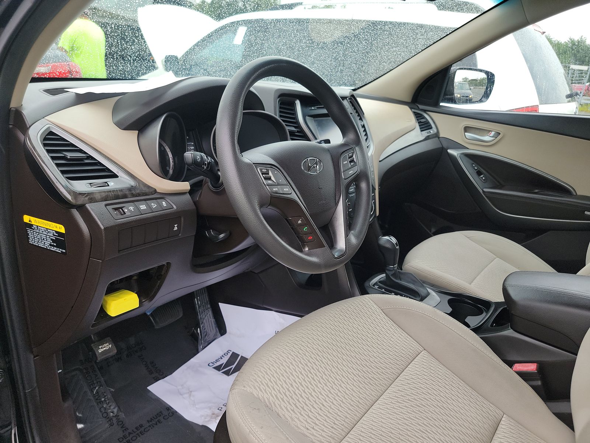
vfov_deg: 56.8
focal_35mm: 24
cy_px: 222
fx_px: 409
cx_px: 295
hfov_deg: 71.6
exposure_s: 1/119
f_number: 1.8
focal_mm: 6.7
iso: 88
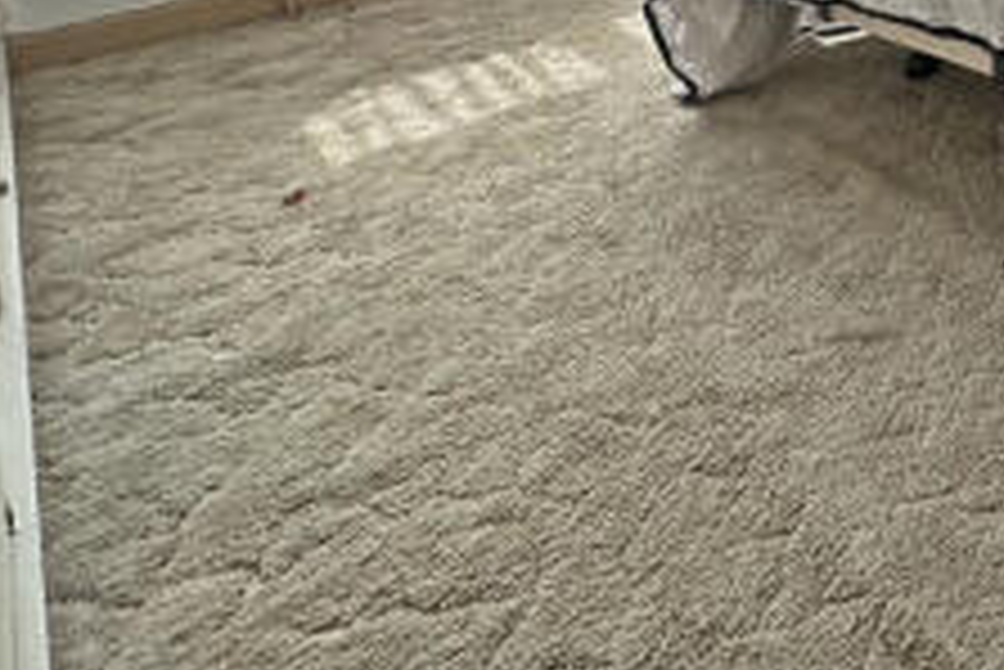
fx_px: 1060
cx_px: 1200
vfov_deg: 27.6
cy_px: -254
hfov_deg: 38.1
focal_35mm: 38
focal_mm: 2.22
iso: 40
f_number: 2.2
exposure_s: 1/146
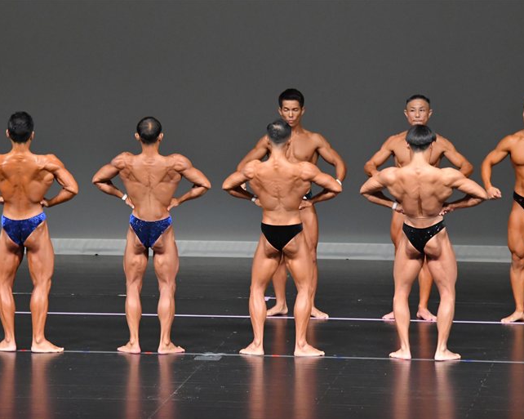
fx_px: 3953
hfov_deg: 7.6
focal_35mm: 255
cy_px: 209
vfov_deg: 6.1
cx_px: 223
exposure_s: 1/400
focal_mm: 150
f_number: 5.6
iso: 5000
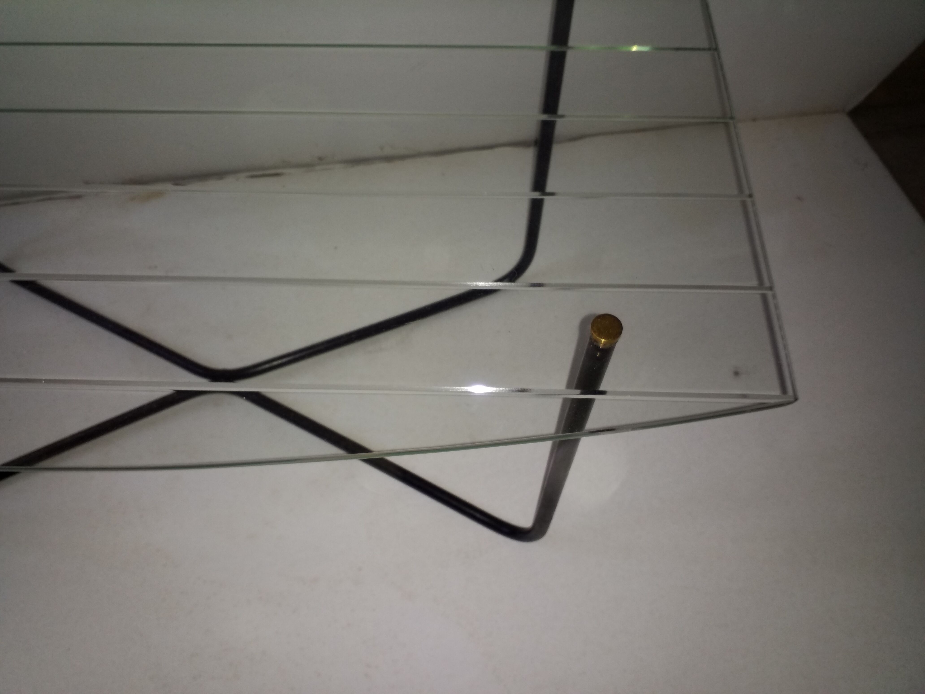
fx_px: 721
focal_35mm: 27
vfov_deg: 51.4
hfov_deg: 65.3
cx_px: 462
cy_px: 347
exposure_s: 1/50
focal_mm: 3.6
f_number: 1.9
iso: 64
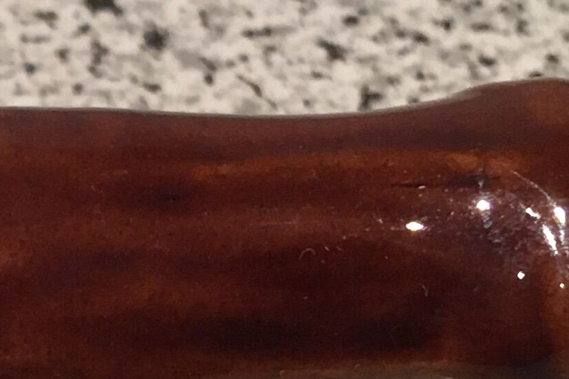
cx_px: -40
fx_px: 2339
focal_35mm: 148
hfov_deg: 13.6
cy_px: 433
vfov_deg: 9.2
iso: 125
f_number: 2.2
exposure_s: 1/33
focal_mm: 4.15
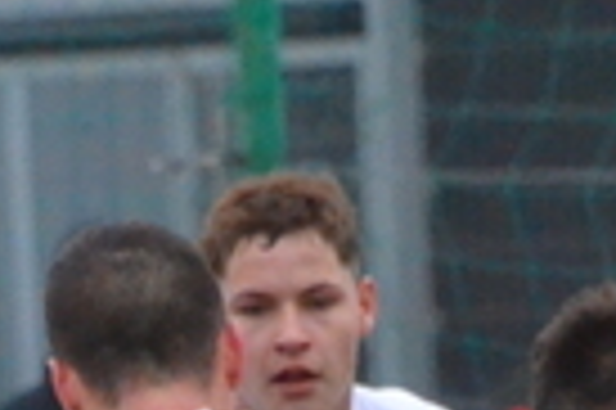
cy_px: 1180
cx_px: 162
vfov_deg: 0.6
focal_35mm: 2450
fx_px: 41872
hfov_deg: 0.8
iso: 6400
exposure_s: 1/1600
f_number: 10
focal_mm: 280
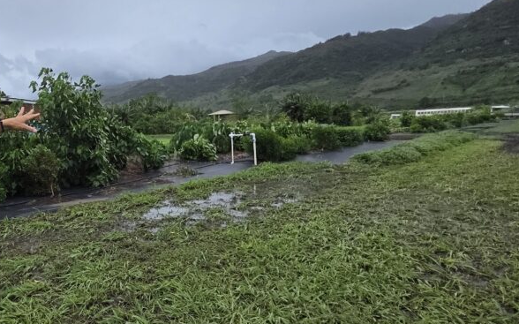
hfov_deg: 66.1
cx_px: 86
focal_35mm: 24
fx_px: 339
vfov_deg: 51.0
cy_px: 175
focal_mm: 2.2
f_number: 2.2
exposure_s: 1/1402
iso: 50
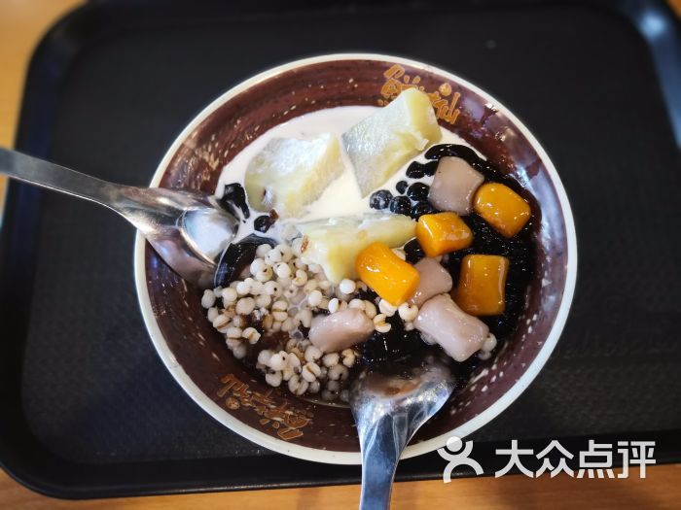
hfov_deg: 65.3
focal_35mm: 27
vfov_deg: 51.4
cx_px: 340
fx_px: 531
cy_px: 255
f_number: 4
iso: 320
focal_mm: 3.95
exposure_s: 1/33.3
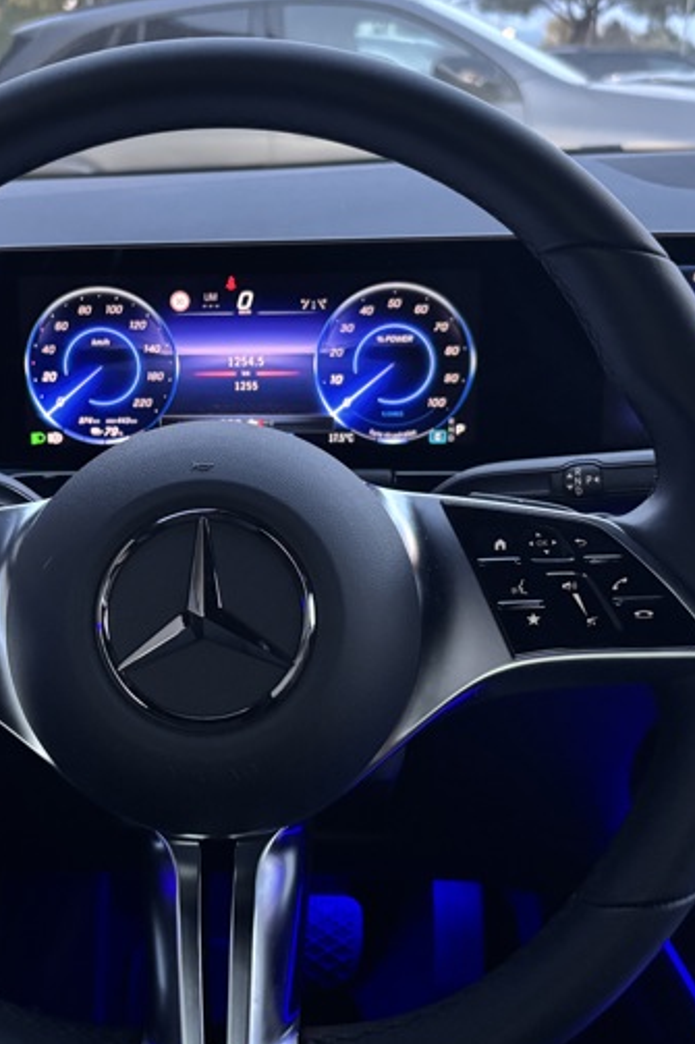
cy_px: 498
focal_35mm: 43
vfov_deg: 45.4
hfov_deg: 30.9
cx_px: 222
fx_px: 1246
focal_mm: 5.96
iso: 640
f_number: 1.6
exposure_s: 1/30
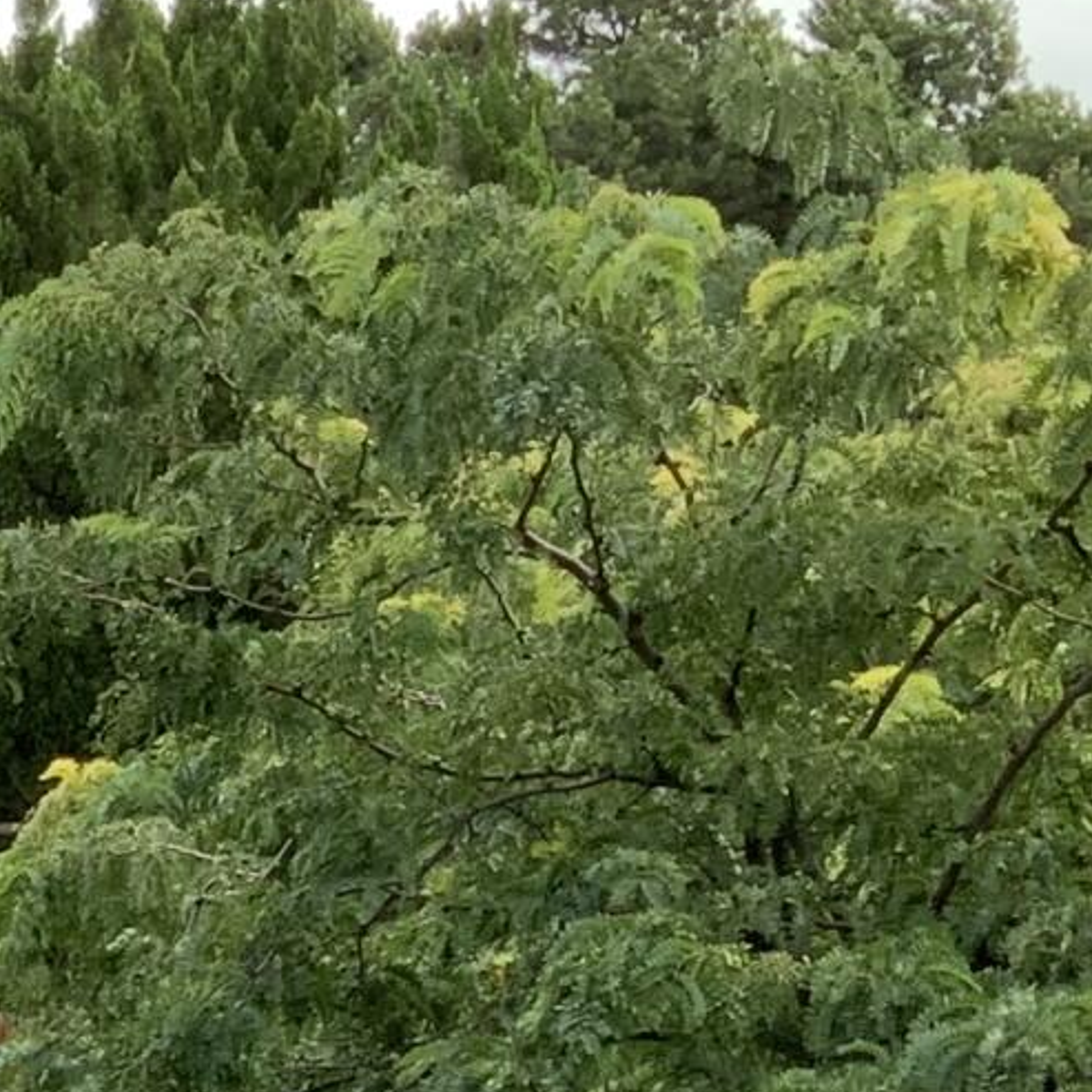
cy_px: 1792
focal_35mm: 156
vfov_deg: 10.7
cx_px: -1322
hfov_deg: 10.1
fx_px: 5568
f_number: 1.8
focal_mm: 3
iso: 16
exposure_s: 1/164
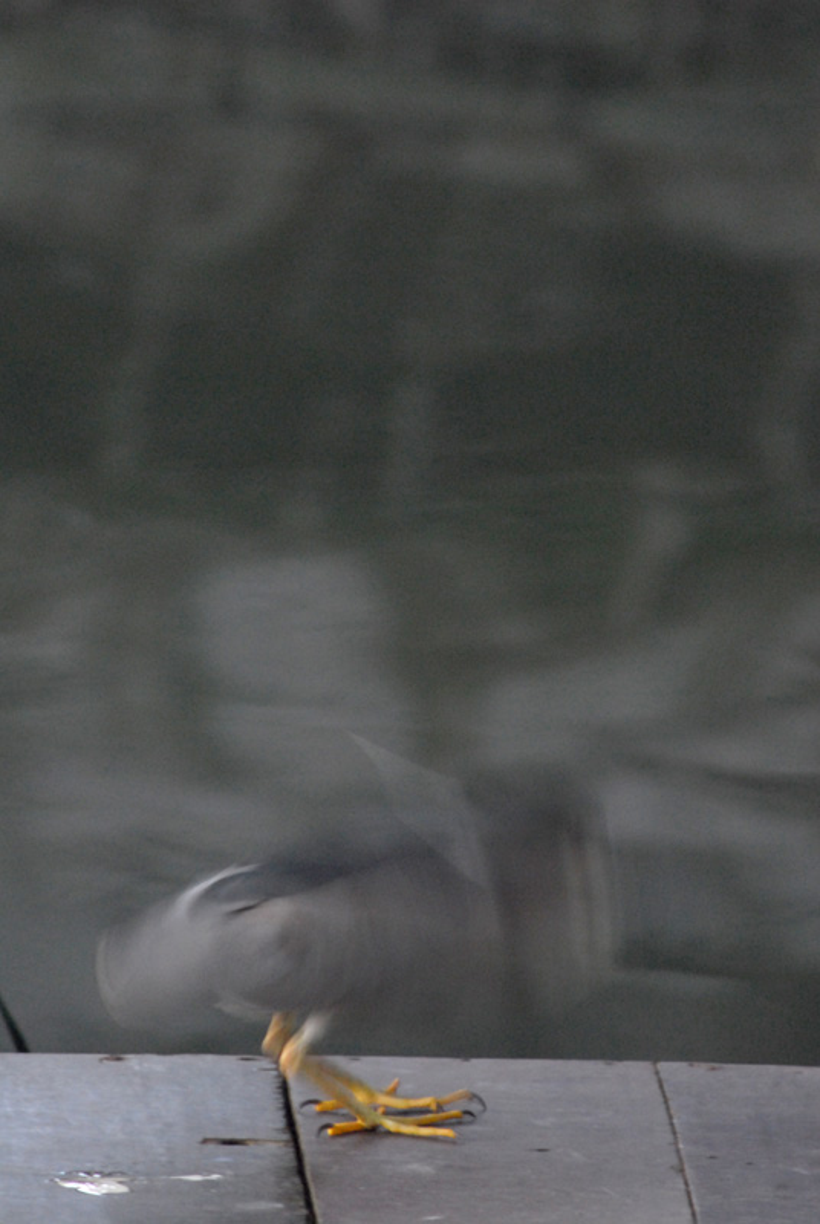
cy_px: 612
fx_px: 30642
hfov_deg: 1.5
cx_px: 410
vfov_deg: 2.3
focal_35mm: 900
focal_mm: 600
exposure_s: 1/13
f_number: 8
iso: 800
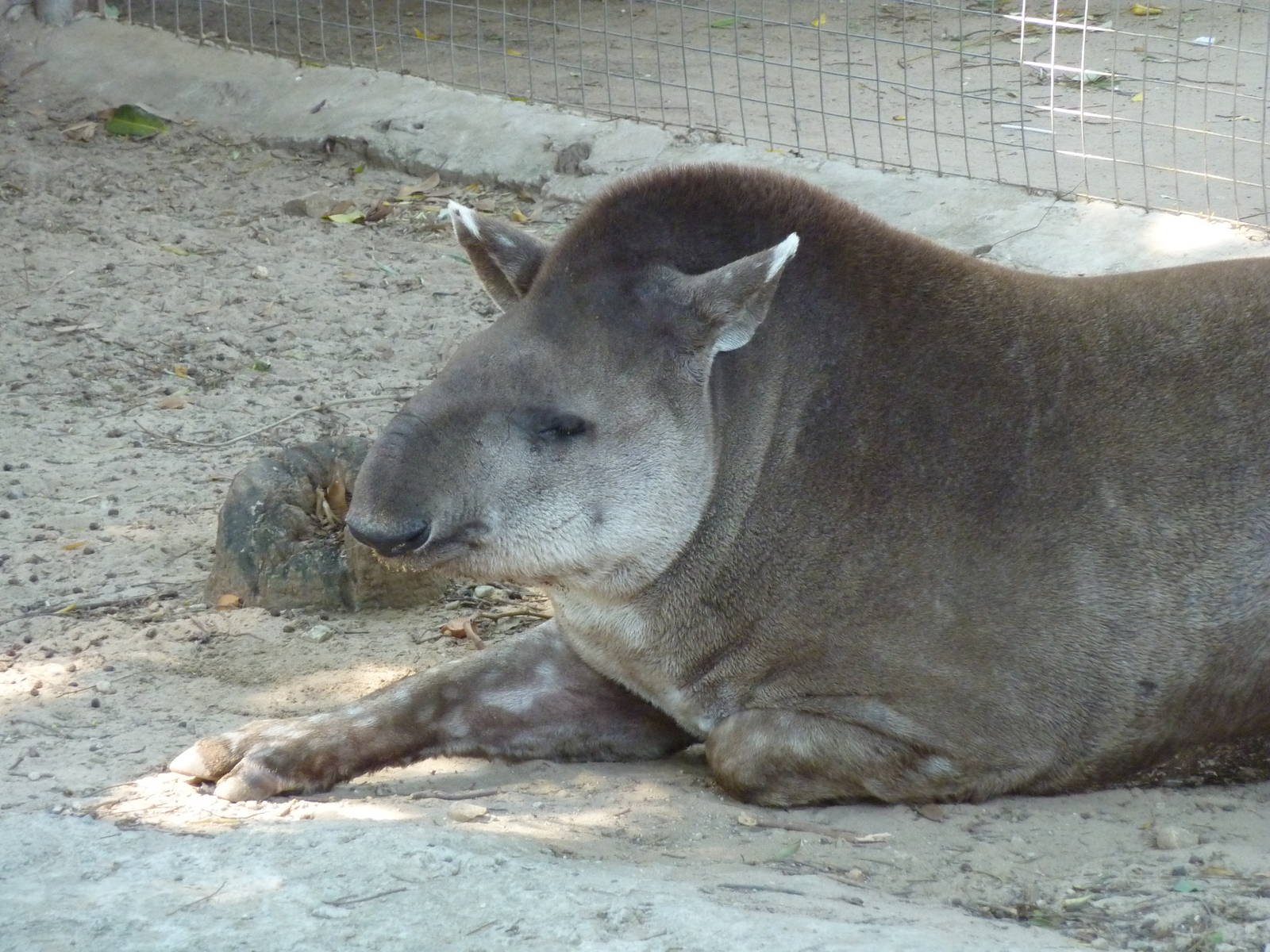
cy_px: 476
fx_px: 11006
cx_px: 635
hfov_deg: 6.6
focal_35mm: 300
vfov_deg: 5.0
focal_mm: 49.2
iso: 400
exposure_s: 1/50
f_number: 4.9
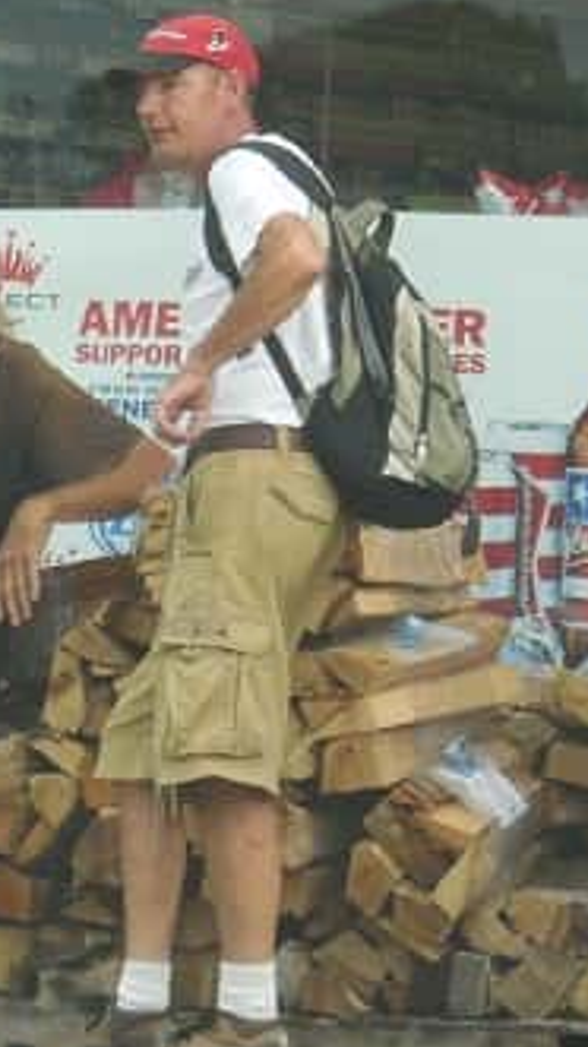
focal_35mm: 479
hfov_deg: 2.5
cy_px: 490
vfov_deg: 4.5
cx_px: -122
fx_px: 13287
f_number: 5.8
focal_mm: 39.8
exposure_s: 1/60
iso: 180
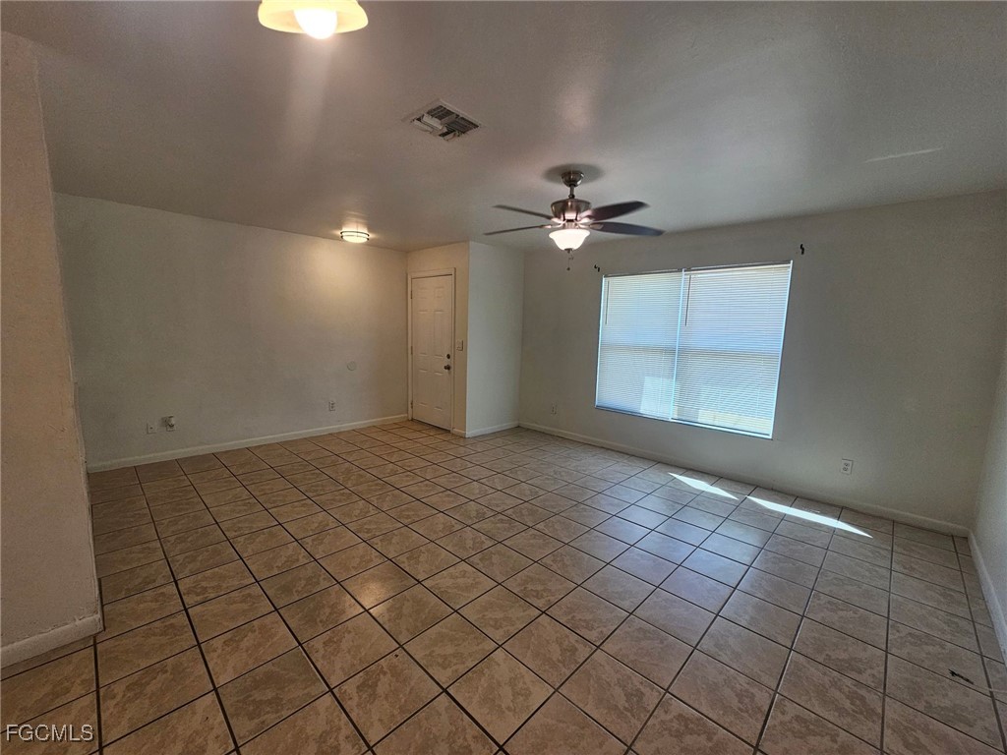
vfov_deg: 89.9
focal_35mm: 13
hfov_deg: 106.2
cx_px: 504
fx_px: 378
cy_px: 378
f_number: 2.2
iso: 80
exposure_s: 1/120
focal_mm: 2.2
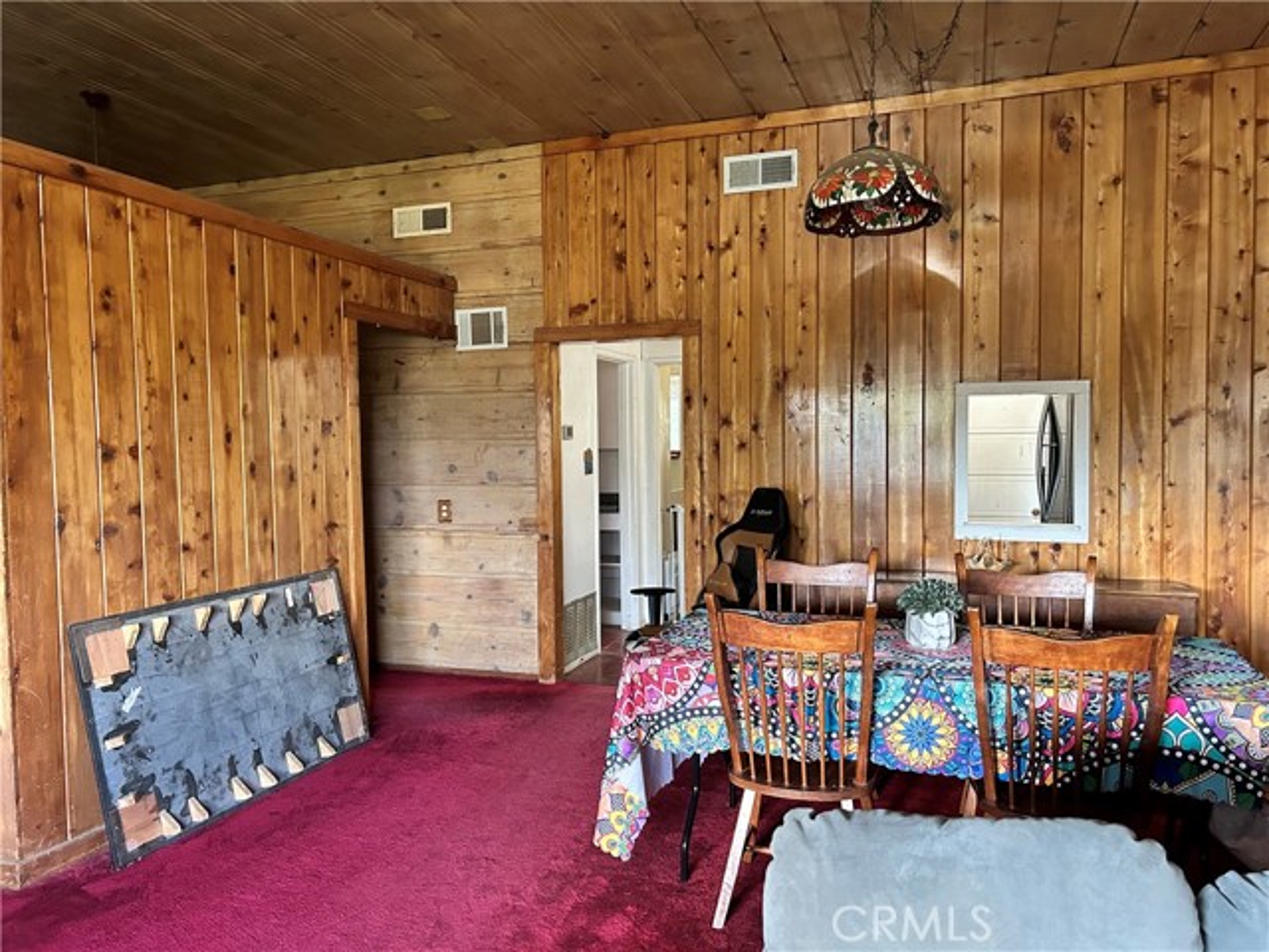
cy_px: 476
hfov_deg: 67.3
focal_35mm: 26
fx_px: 953
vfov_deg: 53.1
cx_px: 634
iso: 500
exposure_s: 1/60
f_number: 1.5
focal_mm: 5.7
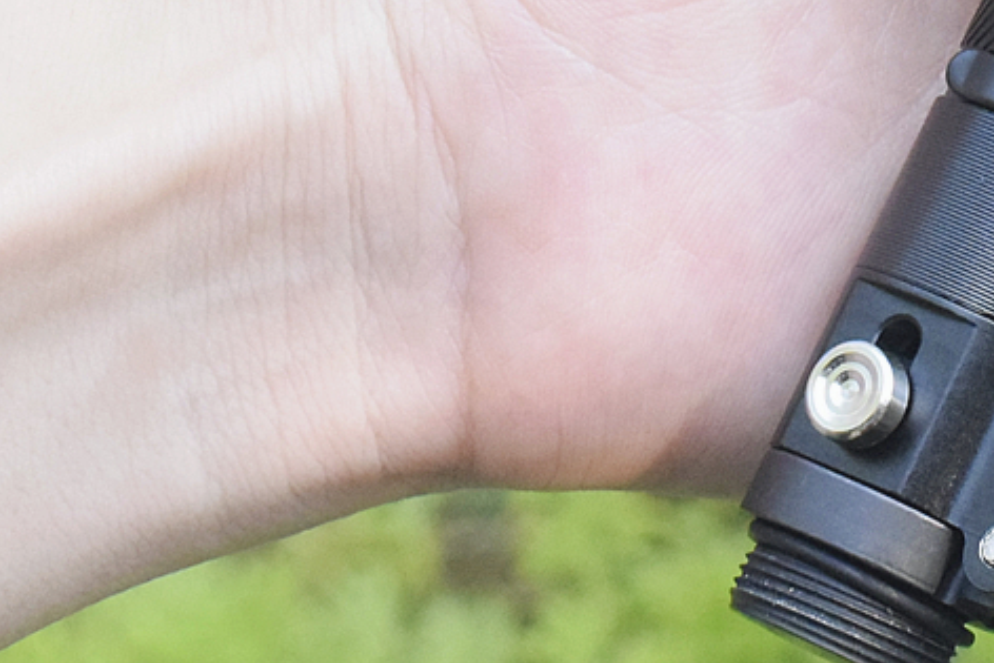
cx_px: 1360
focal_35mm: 305
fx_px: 8423
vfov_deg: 4.5
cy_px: -523
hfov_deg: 6.7
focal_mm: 48
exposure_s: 1/400
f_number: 10
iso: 3200
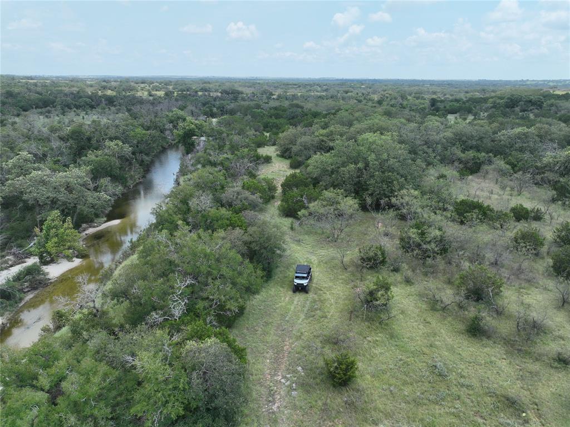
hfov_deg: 71.6
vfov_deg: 56.8
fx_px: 395
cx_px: 285
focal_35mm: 24
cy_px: 214
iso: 230
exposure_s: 1/2000
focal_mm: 12.29
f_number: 2.8
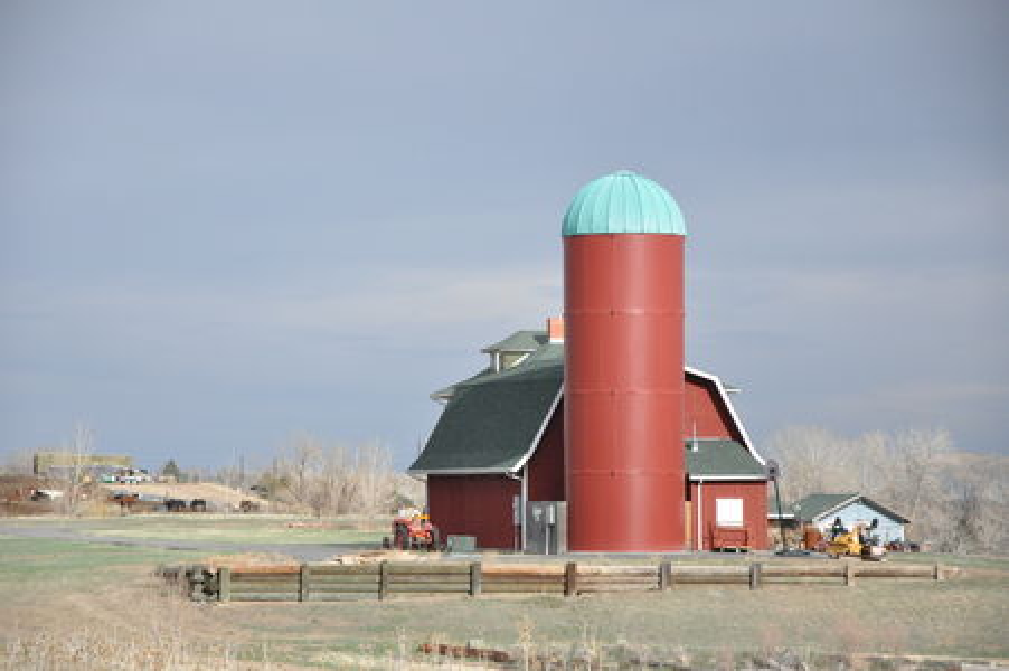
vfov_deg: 8.7
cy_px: 336
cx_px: 504
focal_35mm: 158
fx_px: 4411
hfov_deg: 13.0
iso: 1600
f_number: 7.1
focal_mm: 105
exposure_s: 1/4000
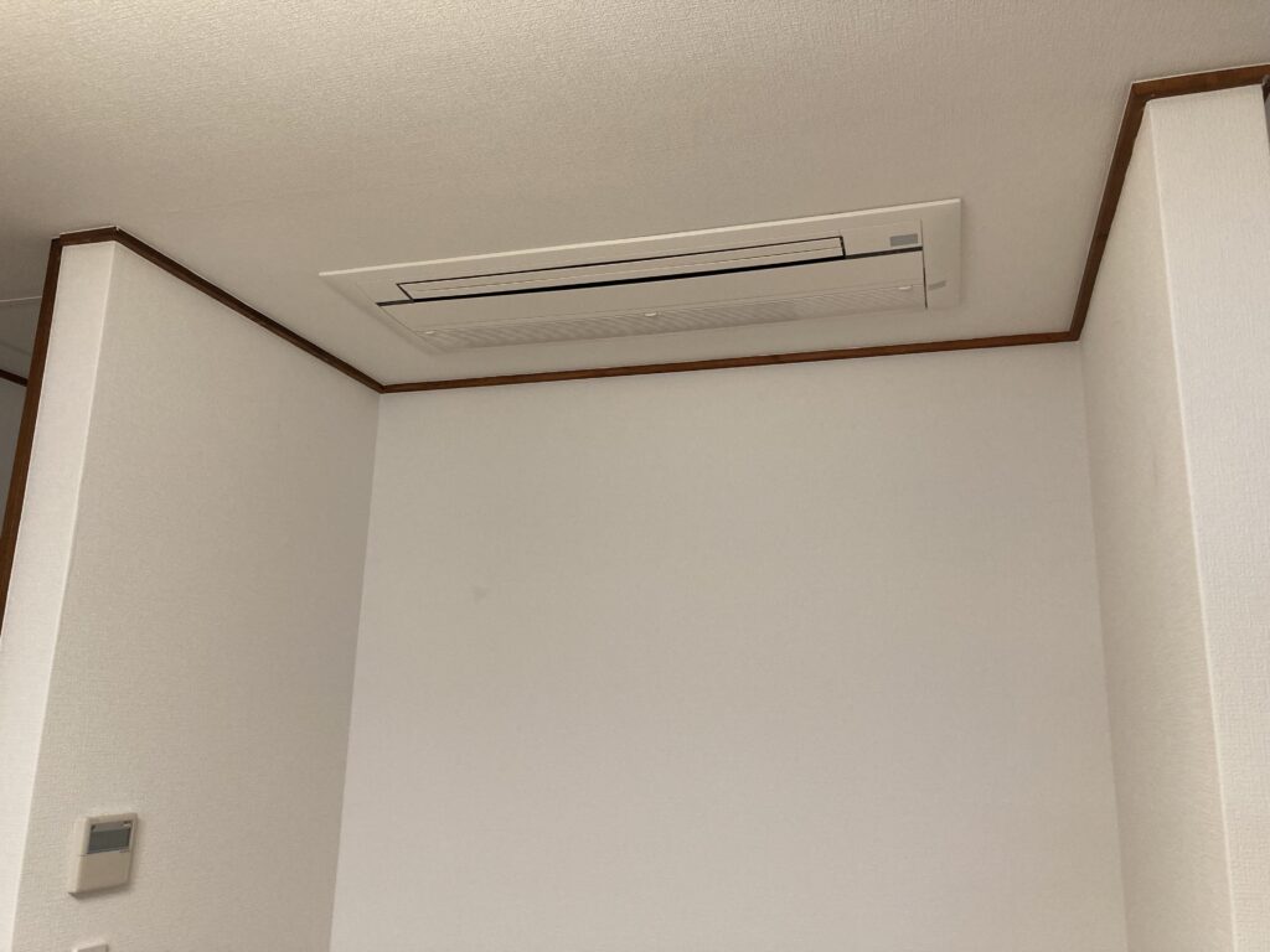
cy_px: 476
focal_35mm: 28
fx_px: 1027
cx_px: 635
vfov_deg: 49.7
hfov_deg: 63.4
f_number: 1.8
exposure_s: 1/50
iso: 100
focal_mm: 3.99
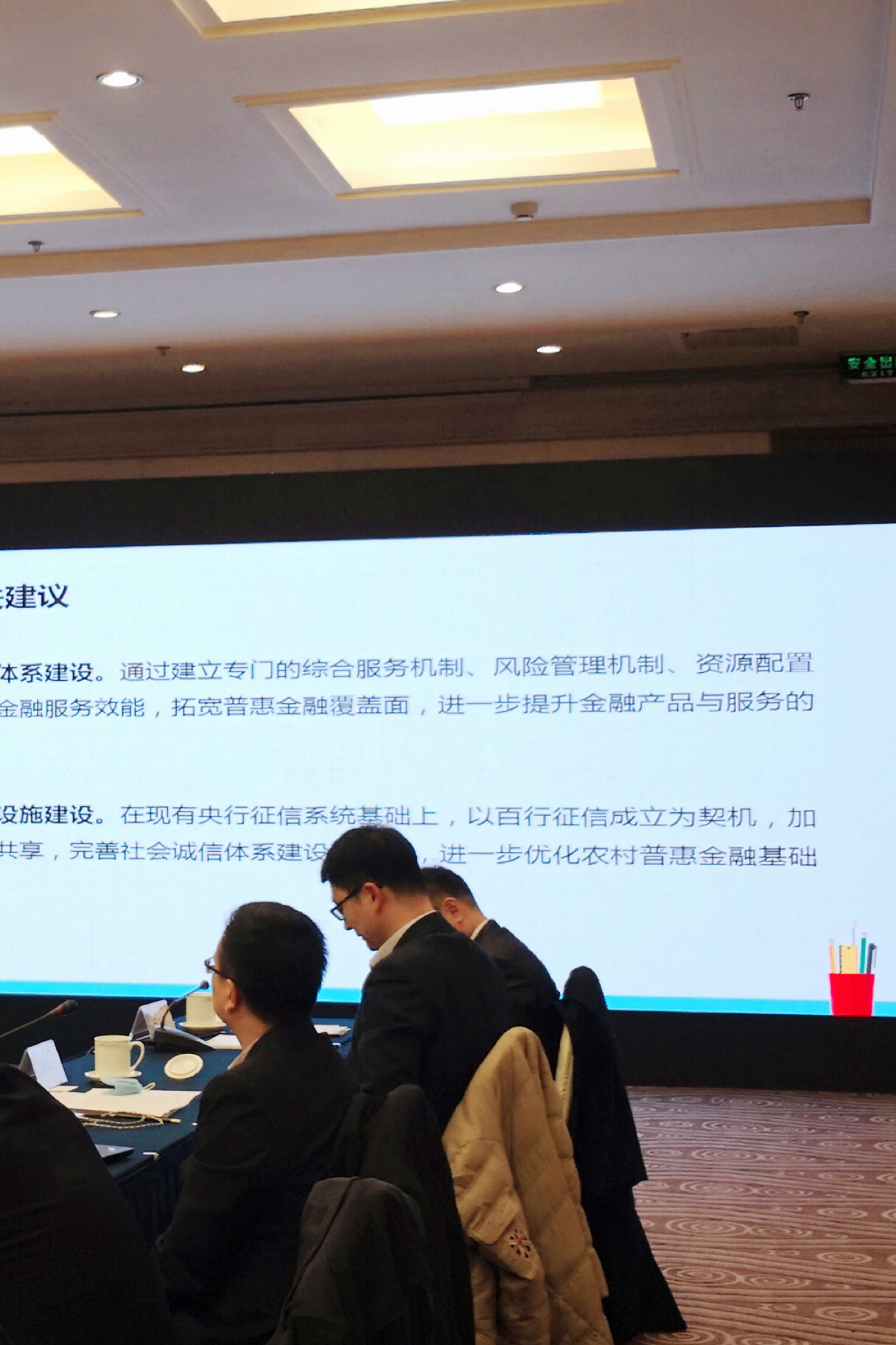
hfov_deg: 22.2
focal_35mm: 60
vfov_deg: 33.4
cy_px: 671
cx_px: 118
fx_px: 2241
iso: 50
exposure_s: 1/60
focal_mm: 3.95
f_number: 1.6
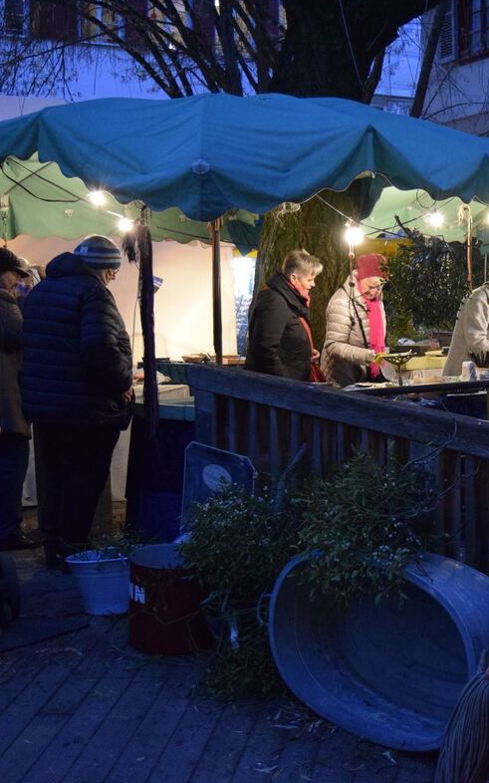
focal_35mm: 56
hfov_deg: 22.1
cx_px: 510
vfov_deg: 36.3
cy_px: 386
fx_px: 1195
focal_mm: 24
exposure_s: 1/60
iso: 3200
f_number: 4
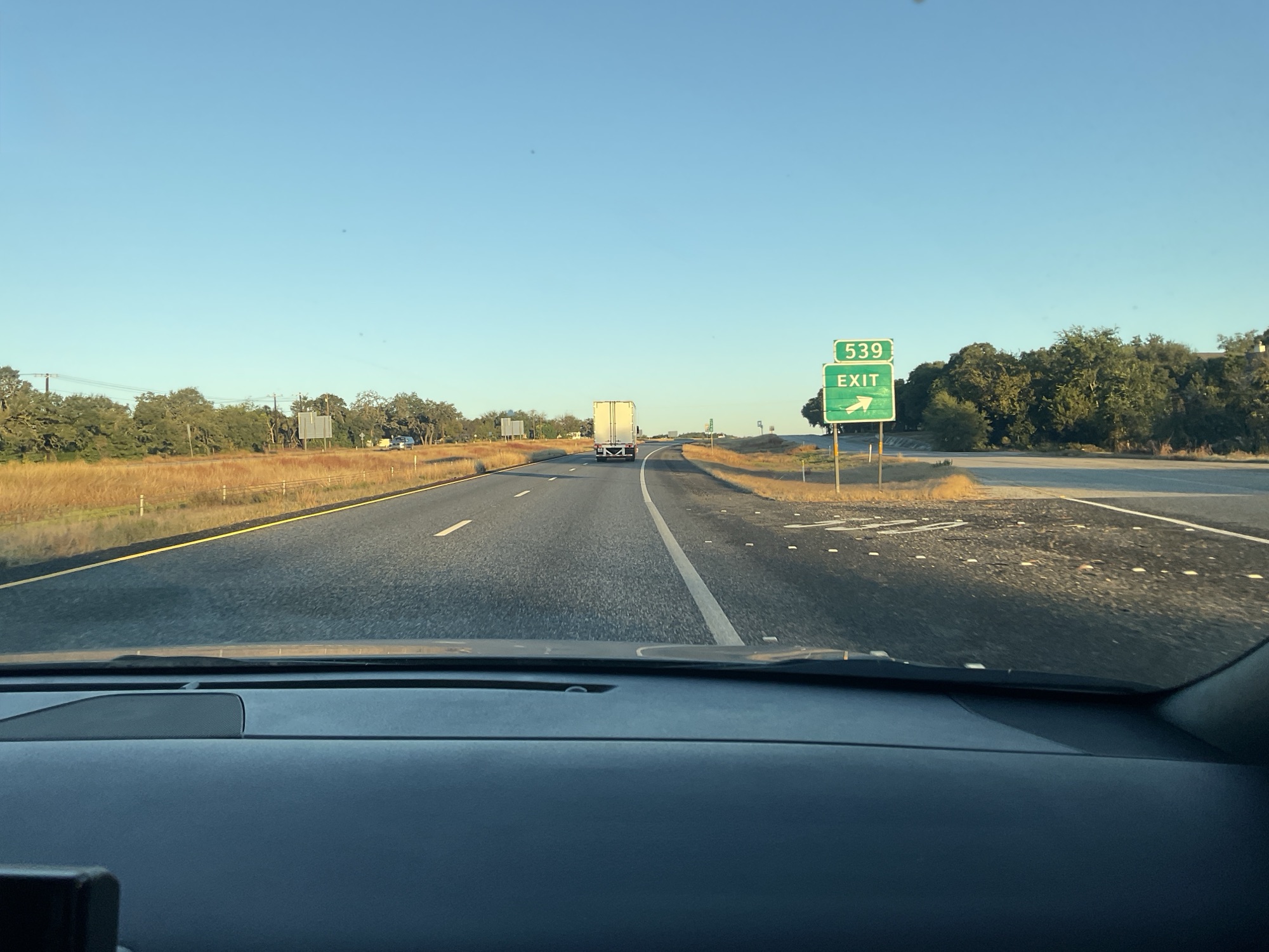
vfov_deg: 48.2
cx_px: 634
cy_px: 476
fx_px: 1063
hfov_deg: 61.7
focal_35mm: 29
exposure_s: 1/425
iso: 16
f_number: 1.8
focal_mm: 3
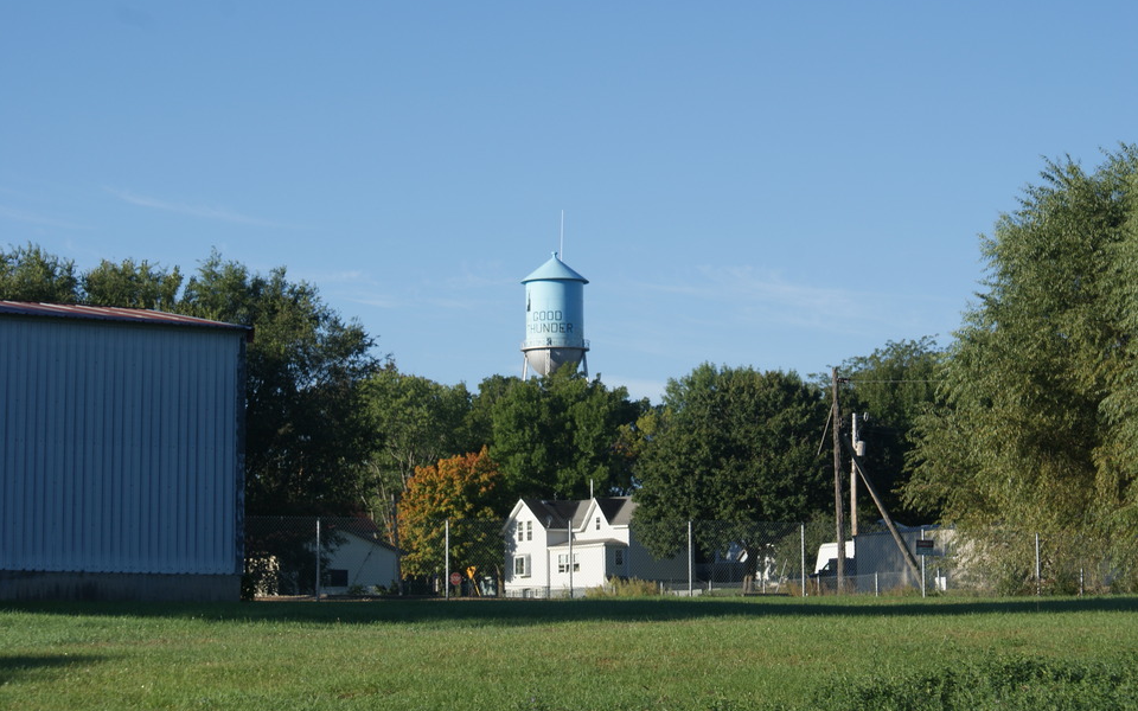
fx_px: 3350
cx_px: 567
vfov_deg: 12.1
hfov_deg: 19.3
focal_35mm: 108
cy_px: 338
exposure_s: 1/160
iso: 100
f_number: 9
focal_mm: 70
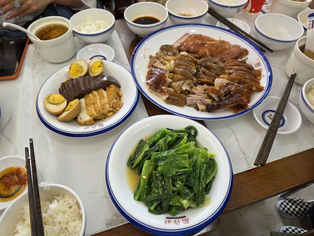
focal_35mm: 23
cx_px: 157
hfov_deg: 73.9
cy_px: 118
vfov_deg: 58.9
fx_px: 209
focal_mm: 6.3
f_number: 1.7
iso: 125
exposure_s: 1/100
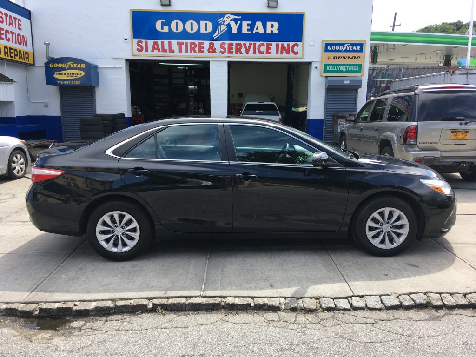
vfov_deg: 48.2
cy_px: 178
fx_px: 399
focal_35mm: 29
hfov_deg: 61.7
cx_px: 238
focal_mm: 4.15
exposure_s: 1/418
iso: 25
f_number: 2.2
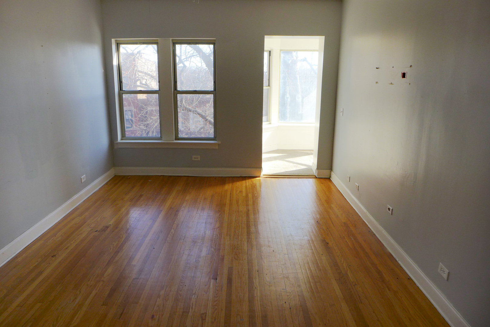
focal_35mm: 26
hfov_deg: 69.4
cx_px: 245
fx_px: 354
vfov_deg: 49.6
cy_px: 164
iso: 80
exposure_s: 1/250
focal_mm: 5.1
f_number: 2.8
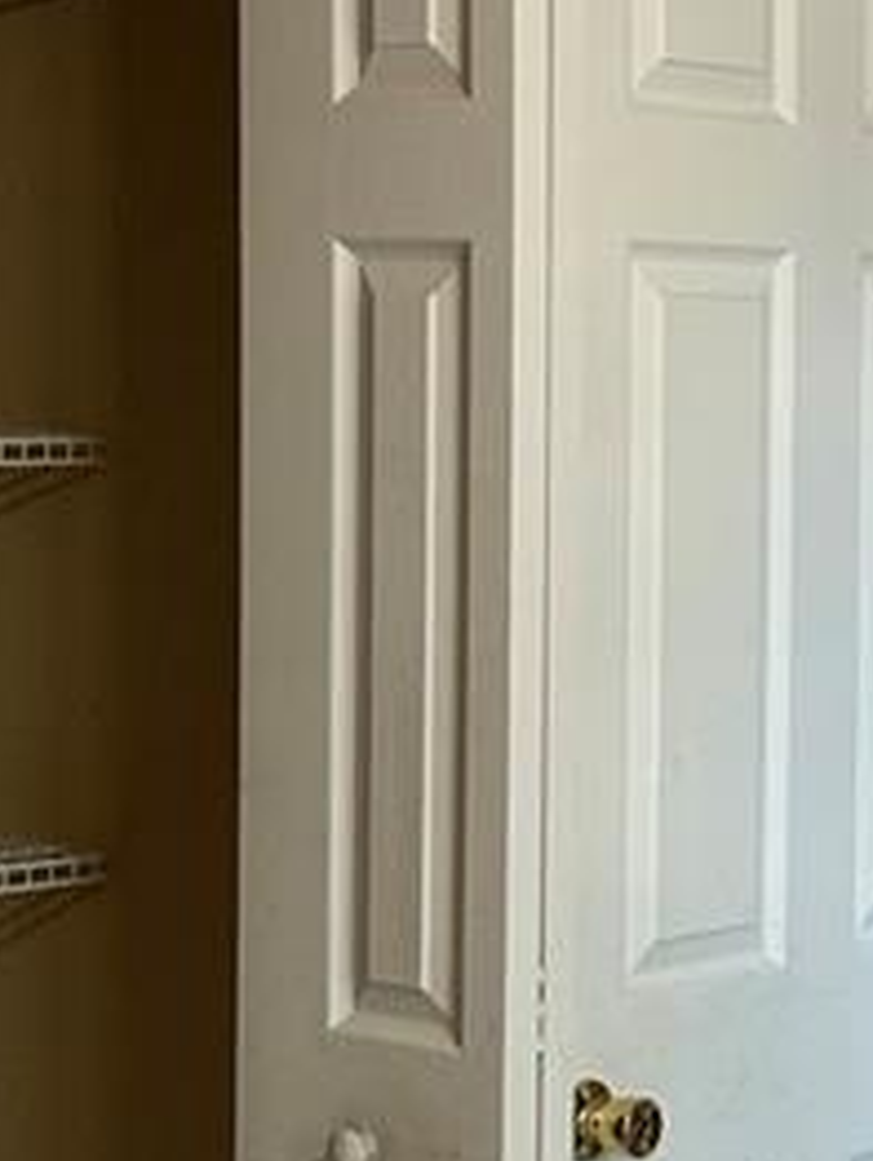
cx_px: 966
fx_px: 3995
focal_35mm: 119
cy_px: 585
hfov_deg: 12.3
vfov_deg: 16.5
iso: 80
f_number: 1.5
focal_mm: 5.7
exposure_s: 1/60
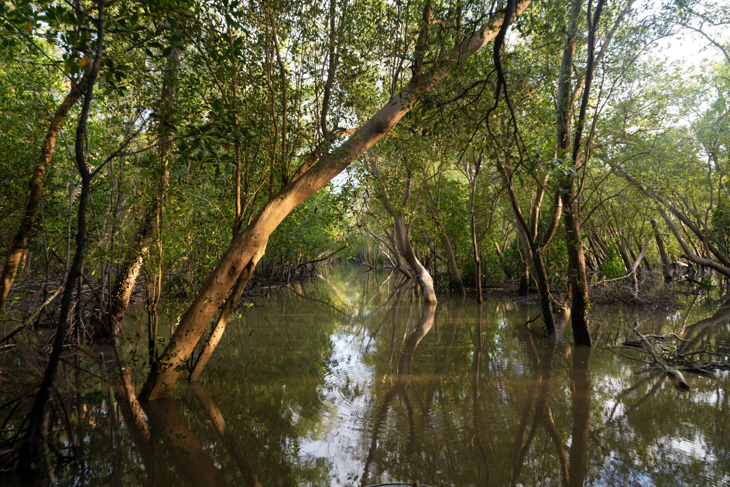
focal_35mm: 24
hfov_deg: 73.7
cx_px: 365
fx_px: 487
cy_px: 244
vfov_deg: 53.1
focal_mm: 24
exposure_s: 1/160
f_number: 8
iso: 800
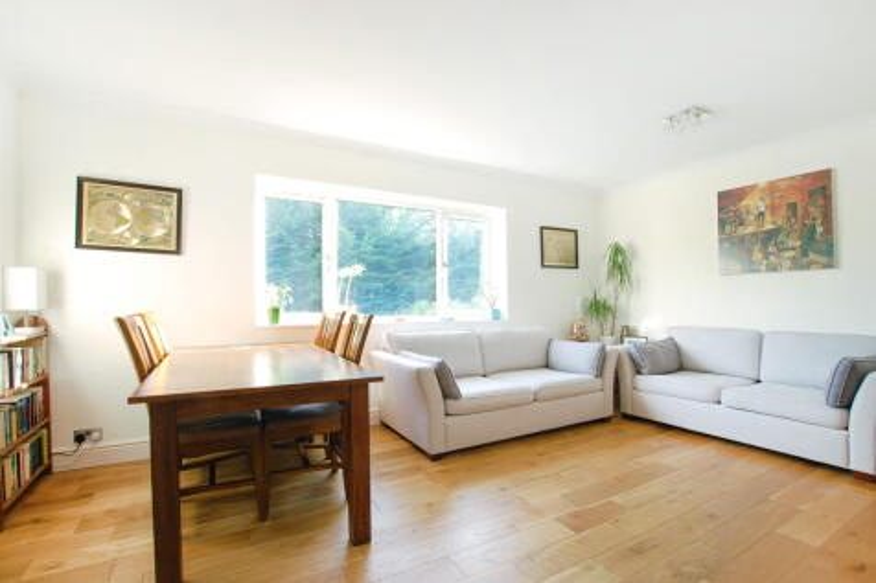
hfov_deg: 100.4
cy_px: 292
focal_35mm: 15
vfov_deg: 77.3
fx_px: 365
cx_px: 438
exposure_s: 1/2
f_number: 10
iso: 200
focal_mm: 10
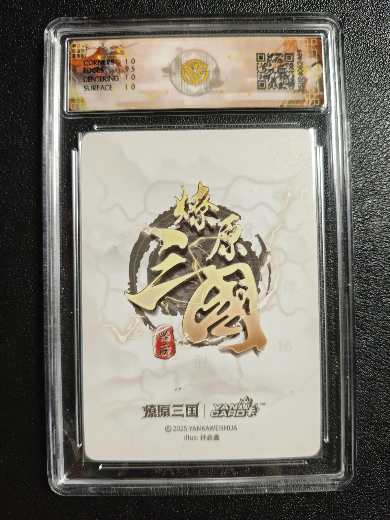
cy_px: 260
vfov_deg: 67.3
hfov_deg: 53.1
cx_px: 195
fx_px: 391
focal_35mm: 26
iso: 1000
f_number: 1.5
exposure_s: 1/200
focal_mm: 4.94
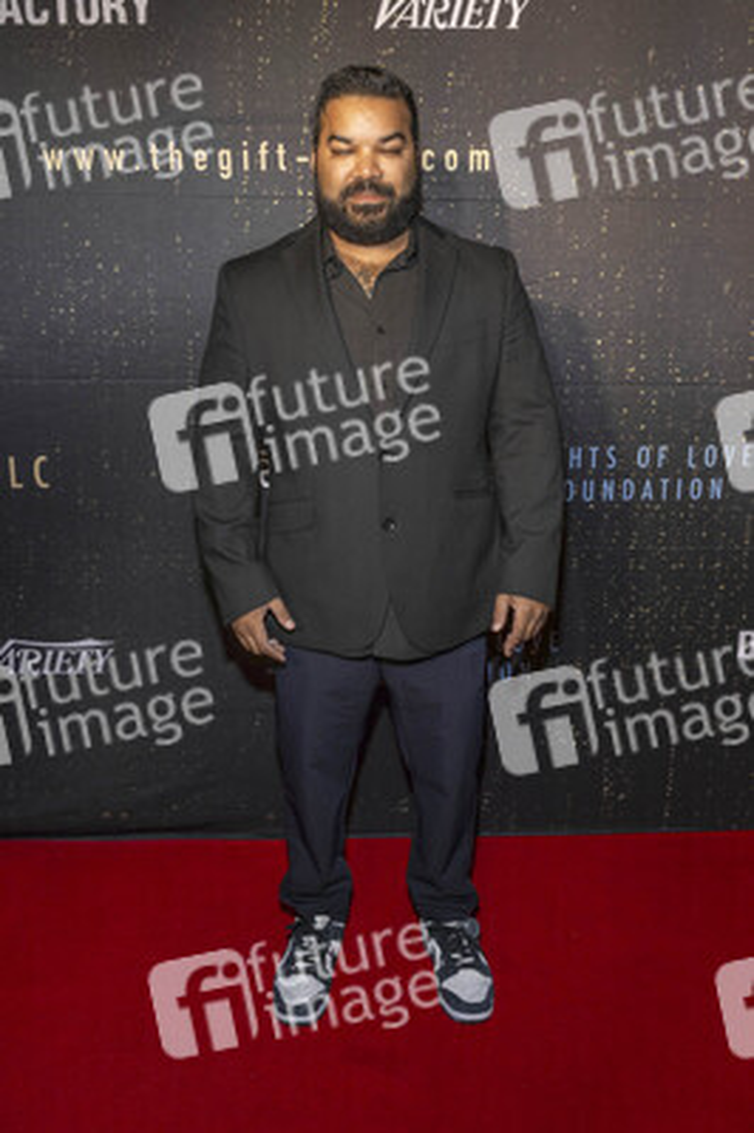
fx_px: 944
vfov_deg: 62.0
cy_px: 566
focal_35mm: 30
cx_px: 377
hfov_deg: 43.5
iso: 800
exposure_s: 1/200
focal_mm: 30
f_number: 5.6
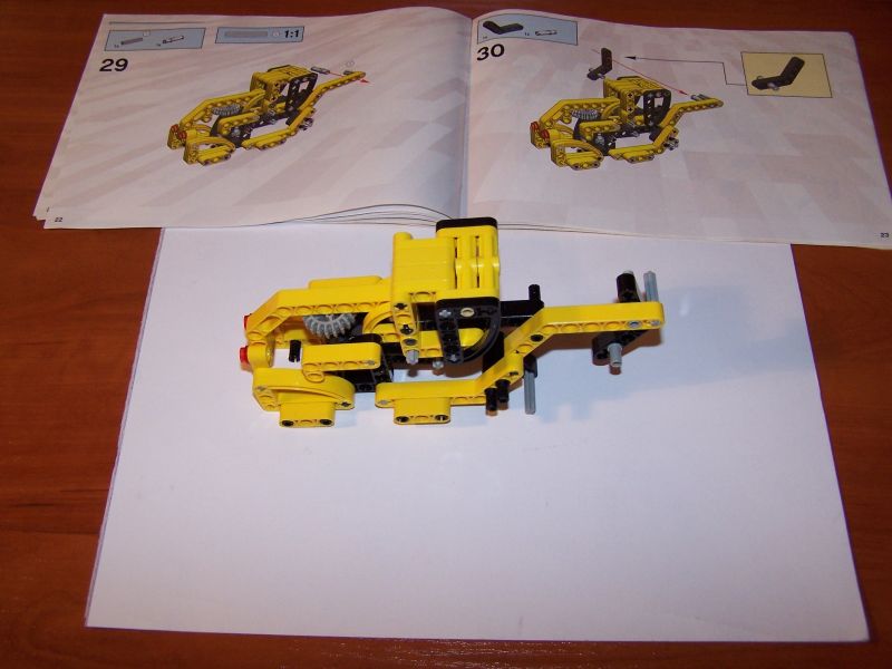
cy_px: 334
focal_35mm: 38
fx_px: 979
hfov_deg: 49.0
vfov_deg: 37.7
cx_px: 446
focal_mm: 6.3
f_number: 2.8
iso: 140
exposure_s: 1/60
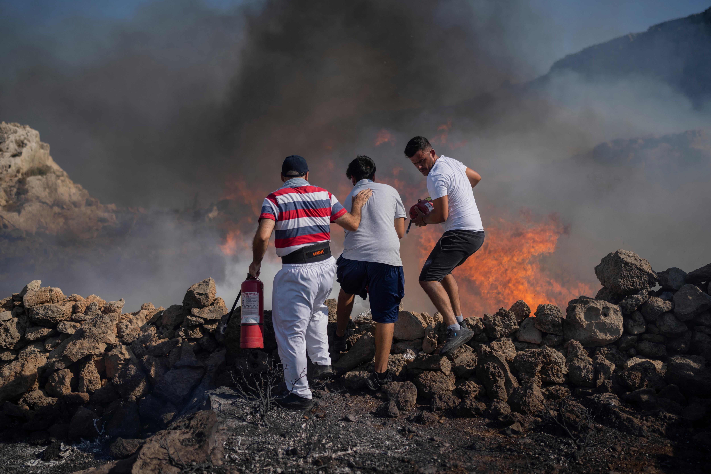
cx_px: 356
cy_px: 237
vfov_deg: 37.8
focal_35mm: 35
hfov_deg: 54.4
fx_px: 691
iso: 50
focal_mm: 35
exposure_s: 1/8000
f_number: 1.4
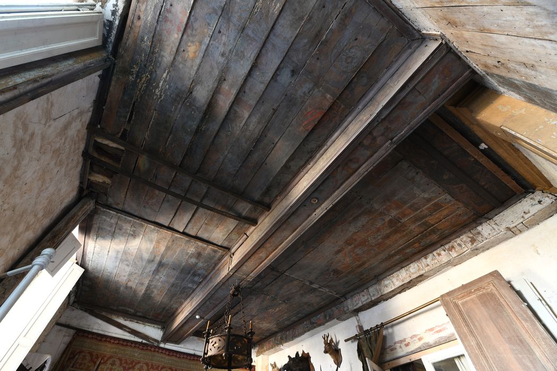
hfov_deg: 104.3
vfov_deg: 81.2
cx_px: 278
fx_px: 217
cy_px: 186
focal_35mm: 14
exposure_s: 4
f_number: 10
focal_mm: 14
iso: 64
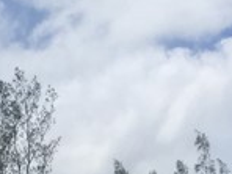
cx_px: -230
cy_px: 561
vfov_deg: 6.6
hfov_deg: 9.3
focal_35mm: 200
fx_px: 1340
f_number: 2.2
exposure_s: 1/3597
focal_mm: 4.15
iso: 32
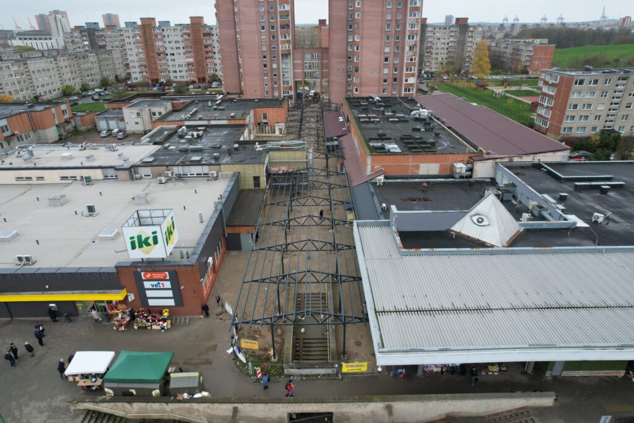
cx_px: 317
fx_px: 387
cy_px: 212
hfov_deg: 78.6
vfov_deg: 57.2
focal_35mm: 22
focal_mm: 8.38
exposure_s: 1/100
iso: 130
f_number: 2.8
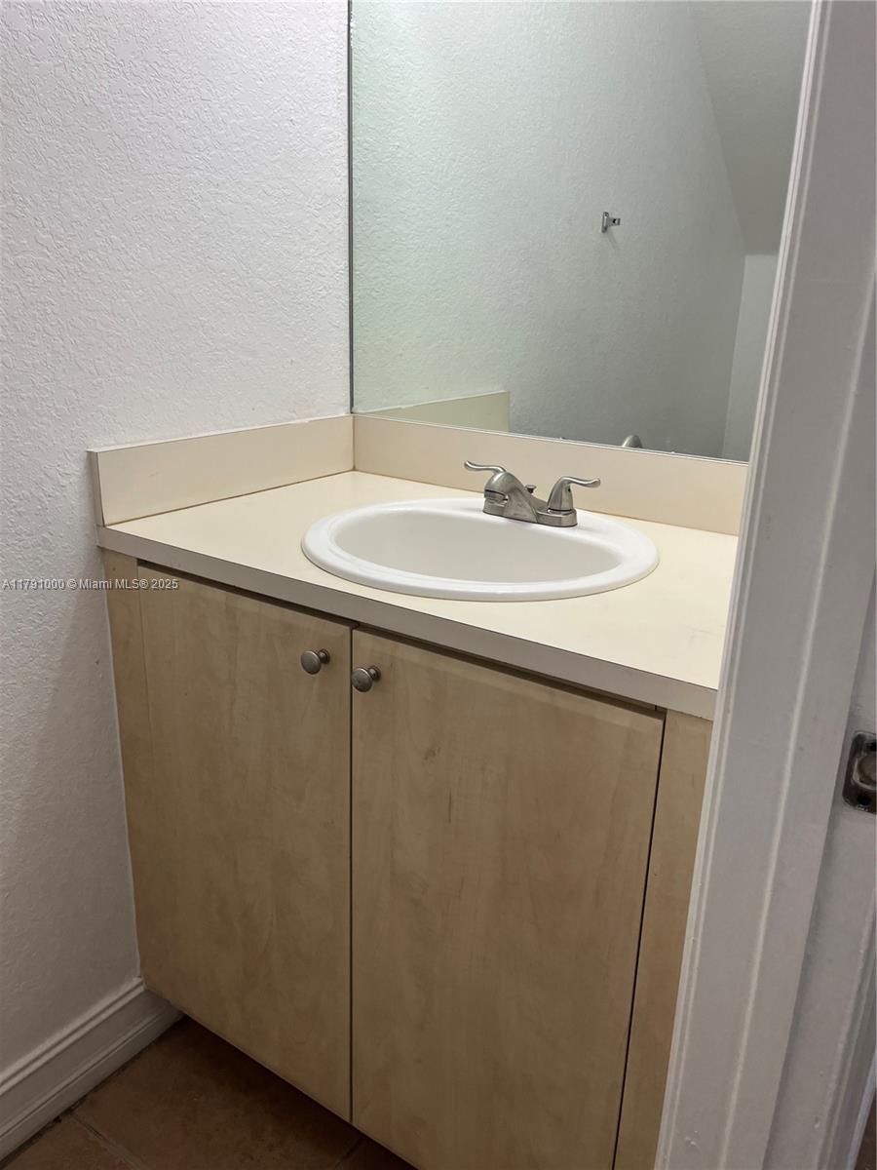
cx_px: 438
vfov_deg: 67.3
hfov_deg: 53.1
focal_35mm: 26
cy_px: 585
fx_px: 878
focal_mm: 5.1
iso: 64
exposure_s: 1/120
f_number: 1.6
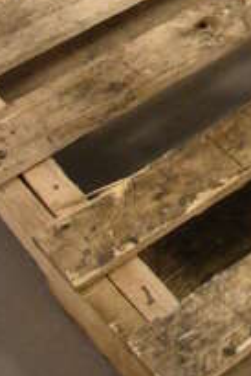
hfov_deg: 10.4
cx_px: 520
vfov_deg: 14.8
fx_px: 1253
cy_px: -305
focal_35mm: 120
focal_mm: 18
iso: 3200
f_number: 3.5
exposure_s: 1/125
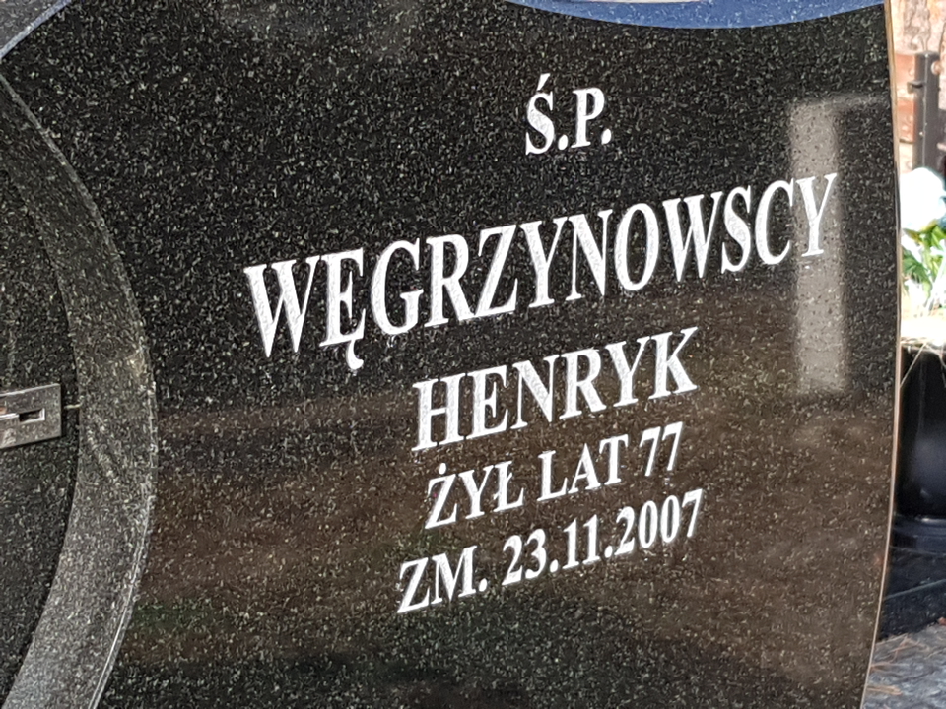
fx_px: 711
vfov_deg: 53.1
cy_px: 354
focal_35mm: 26
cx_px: 473
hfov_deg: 67.3
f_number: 1.7
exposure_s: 1/431
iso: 40
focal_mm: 4.2
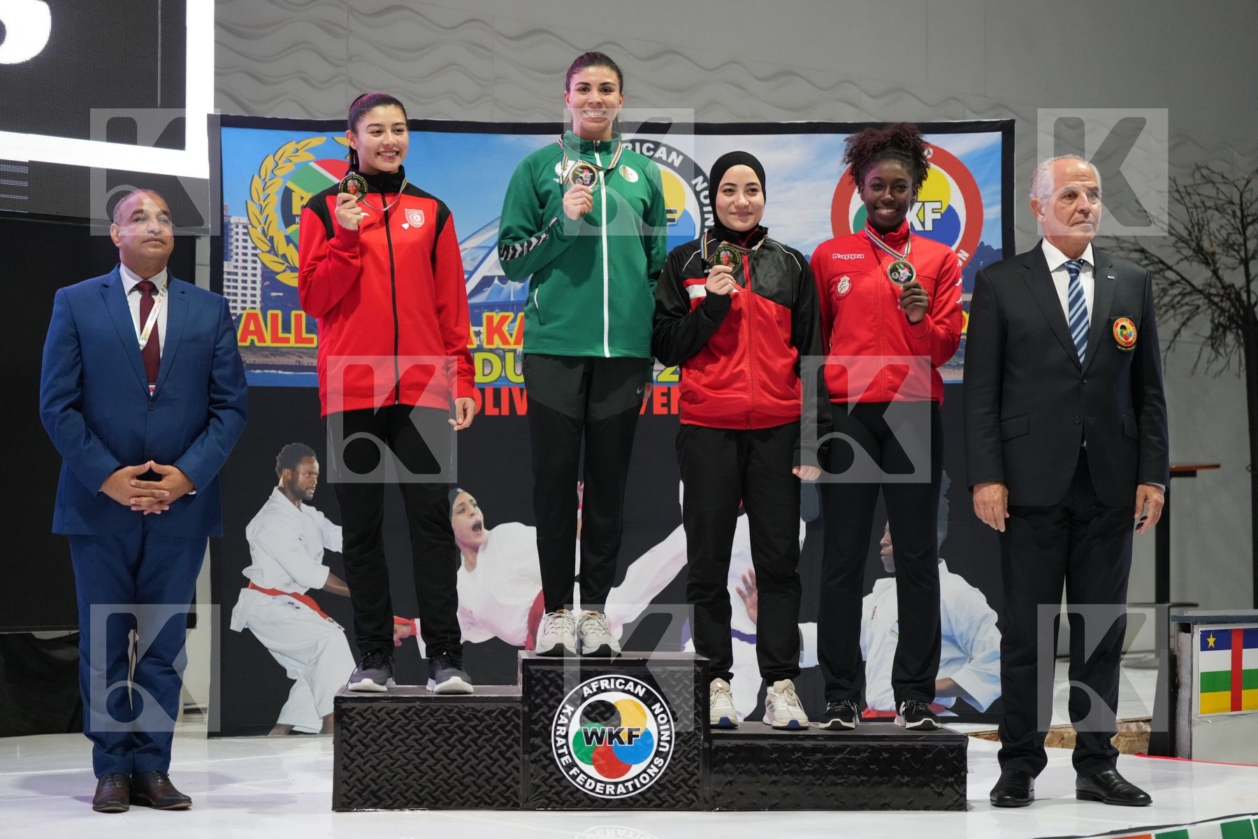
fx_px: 2446
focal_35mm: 70
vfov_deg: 19.5
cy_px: 420
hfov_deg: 28.8
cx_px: 629
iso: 4000
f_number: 2.8
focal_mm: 70
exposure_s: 1/250
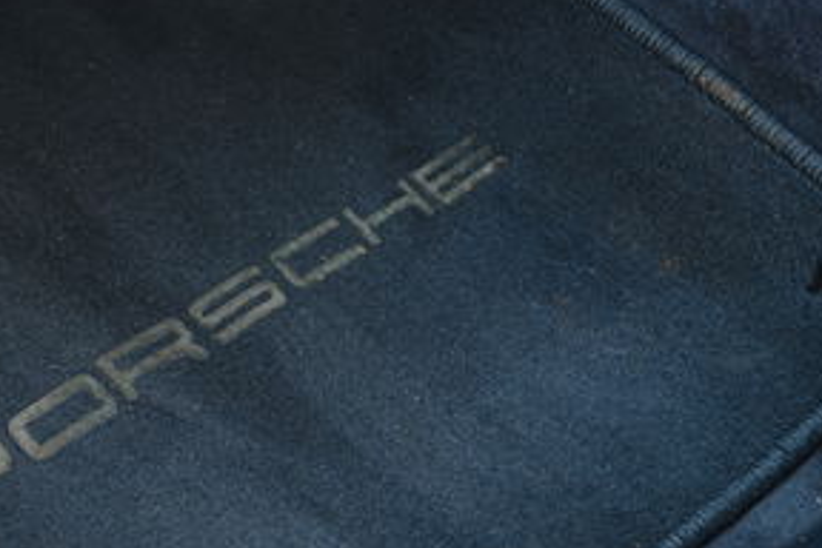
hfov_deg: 25.1
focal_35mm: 80
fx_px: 1827
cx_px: 203
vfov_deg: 17.0
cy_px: 328
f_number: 2.8
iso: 160
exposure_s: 1/60
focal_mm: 30
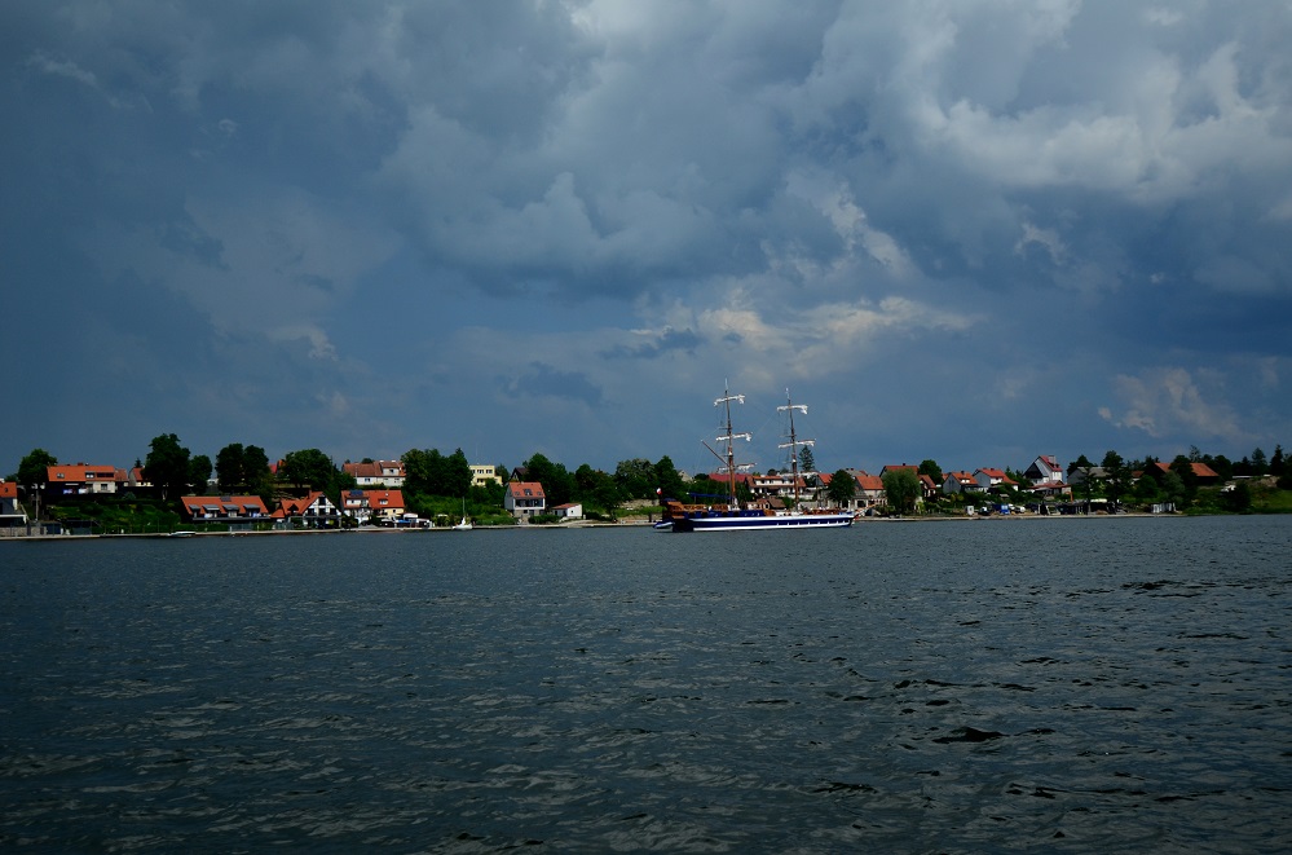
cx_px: 646
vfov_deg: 36.7
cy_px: 428
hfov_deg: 53.2
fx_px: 1289
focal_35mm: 36
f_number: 4
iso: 220
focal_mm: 24
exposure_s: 1/8000
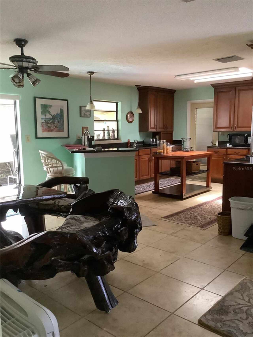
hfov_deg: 45.5
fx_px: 302
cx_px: 126
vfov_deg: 58.3
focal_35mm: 31
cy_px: 168
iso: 400
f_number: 2.4
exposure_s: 1/30
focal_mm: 3.3
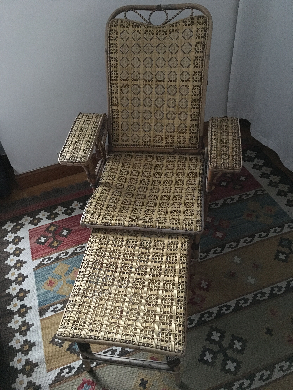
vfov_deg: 61.7
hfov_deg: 48.2
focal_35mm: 29
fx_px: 327
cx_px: 146
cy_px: 195
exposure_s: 1/17
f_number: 2.2
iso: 640
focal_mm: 4.15
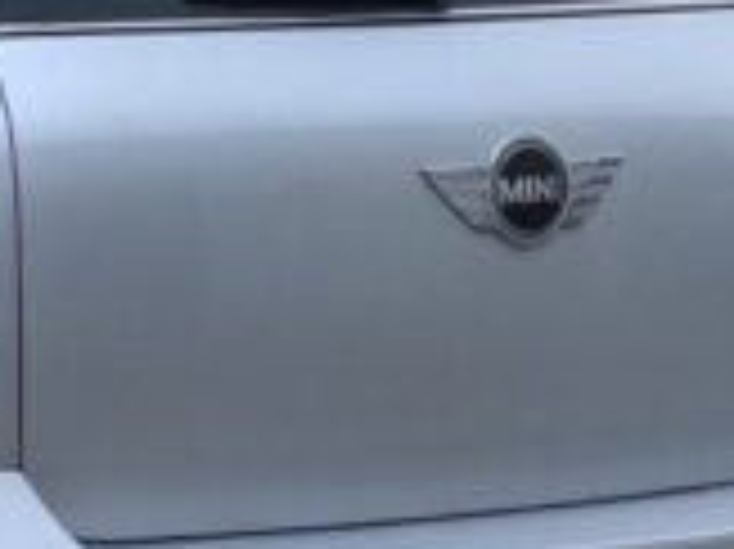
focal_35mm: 256
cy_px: 176
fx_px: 5424
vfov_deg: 5.8
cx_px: -248
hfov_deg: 7.6
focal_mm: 6
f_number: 2.4
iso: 64
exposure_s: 1/60
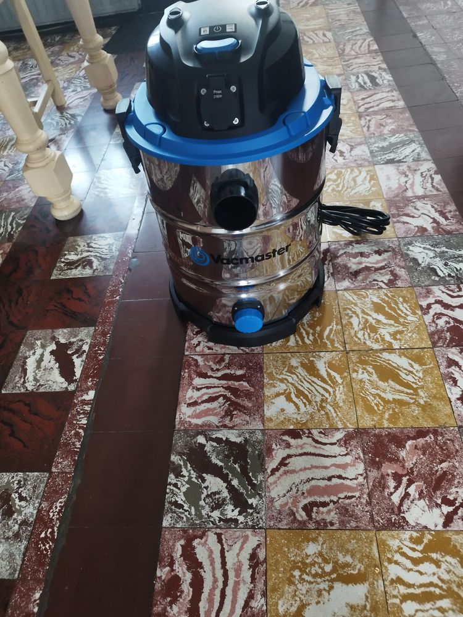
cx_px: 232
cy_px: 308
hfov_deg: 56.8
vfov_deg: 71.6
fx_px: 428
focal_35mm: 24
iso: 1140
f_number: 1.89
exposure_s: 1/20
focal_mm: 5.89
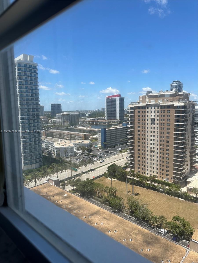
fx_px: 183
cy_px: 132
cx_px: 99
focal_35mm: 24
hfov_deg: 56.8
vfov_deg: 71.6
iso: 80
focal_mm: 6.86
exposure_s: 1/5000
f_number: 1.78
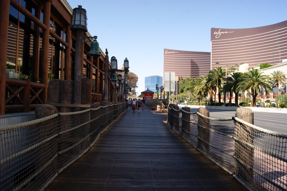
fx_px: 215
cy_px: 96
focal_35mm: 27
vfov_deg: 47.9
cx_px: 144
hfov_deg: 67.4
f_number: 10
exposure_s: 1/100
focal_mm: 18
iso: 100
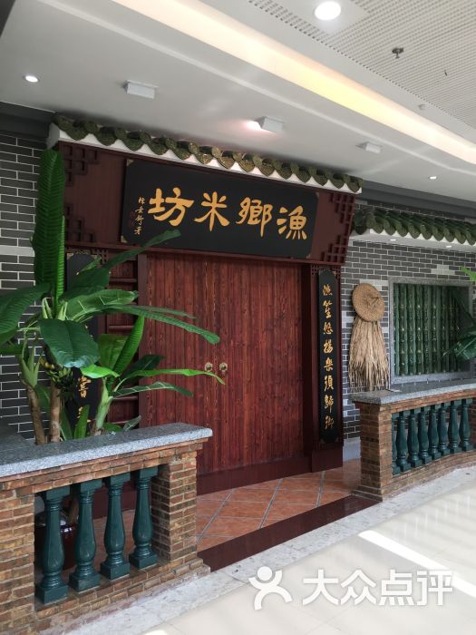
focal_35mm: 29
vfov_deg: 61.7
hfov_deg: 48.2
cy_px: 318
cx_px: 238
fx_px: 532
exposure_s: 1/100
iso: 40
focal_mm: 4.15
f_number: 2.2
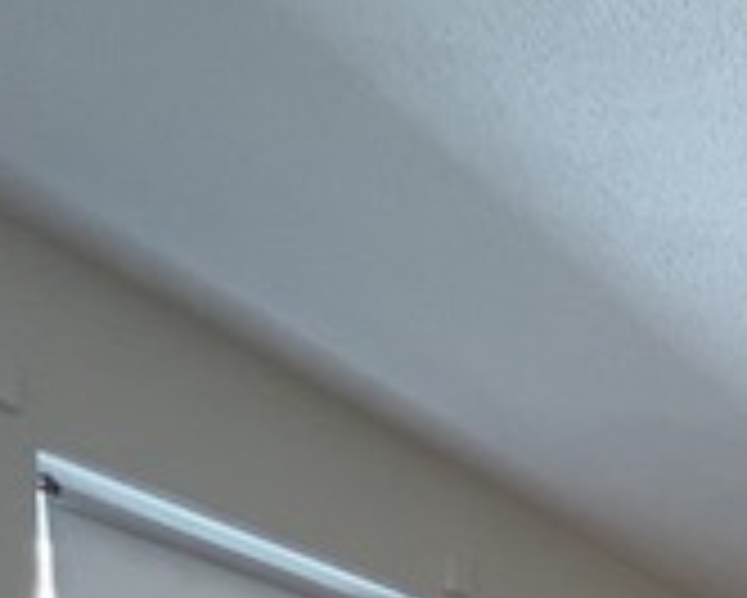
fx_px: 1349
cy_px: 1129
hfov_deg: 20.5
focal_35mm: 61
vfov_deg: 18.5
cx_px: 1382
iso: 160
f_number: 1.8
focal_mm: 1.57
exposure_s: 1/120
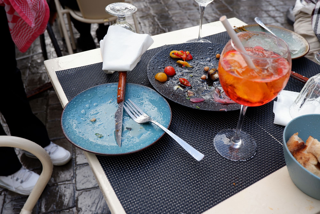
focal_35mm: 33
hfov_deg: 57.2
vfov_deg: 40.0
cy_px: 107
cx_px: 160
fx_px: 293
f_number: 4.2
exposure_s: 1/140
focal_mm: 22.1
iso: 200
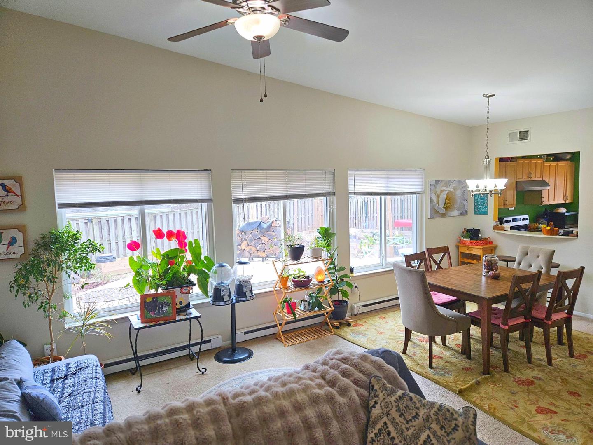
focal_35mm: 23
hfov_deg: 73.9
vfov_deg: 58.9
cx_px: 296
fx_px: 394
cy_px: 222
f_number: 1.8
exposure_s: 1/120
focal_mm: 5.4
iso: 80
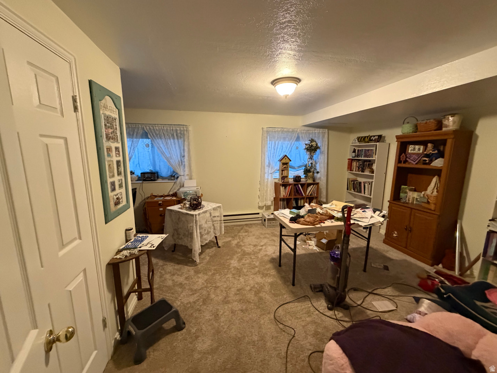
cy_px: 186
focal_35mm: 14
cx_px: 248
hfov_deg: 102.1
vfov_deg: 85.7
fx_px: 201
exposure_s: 1/60
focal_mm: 2.22
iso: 800
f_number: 2.2
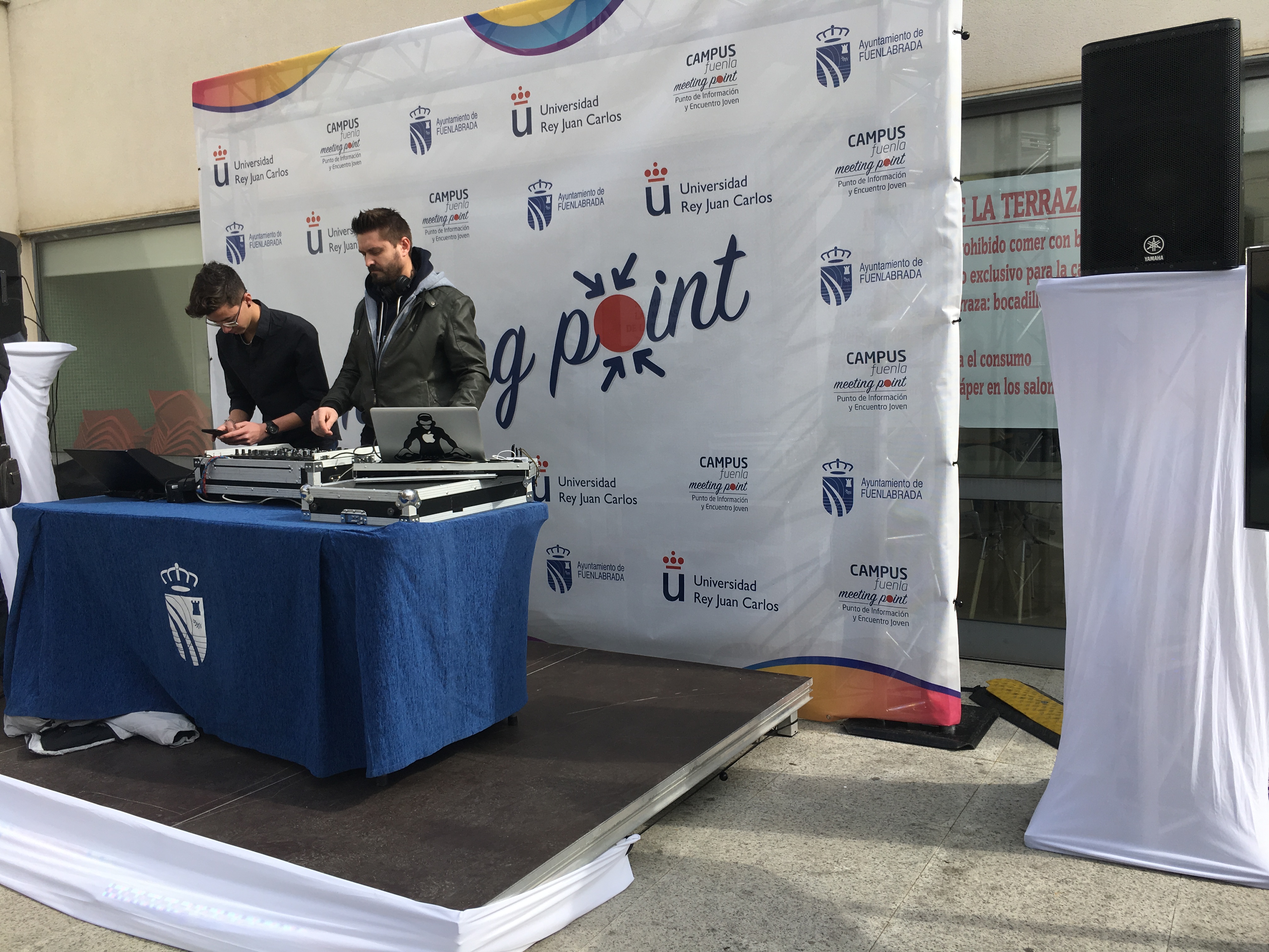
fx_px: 1063
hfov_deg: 61.7
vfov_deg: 48.2
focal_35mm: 29
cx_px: 634
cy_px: 476
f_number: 2.2
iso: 25
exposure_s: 1/1221
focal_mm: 4.15
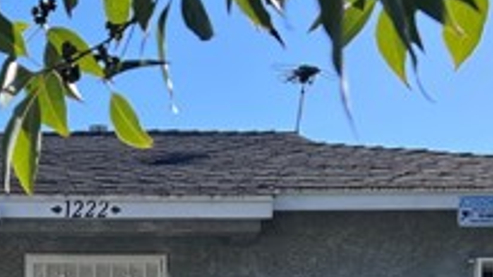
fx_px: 1151
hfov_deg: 23.5
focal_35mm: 88
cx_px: 38
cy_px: 482
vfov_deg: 12.6
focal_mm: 5.7
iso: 50
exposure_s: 1/1972
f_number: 1.5
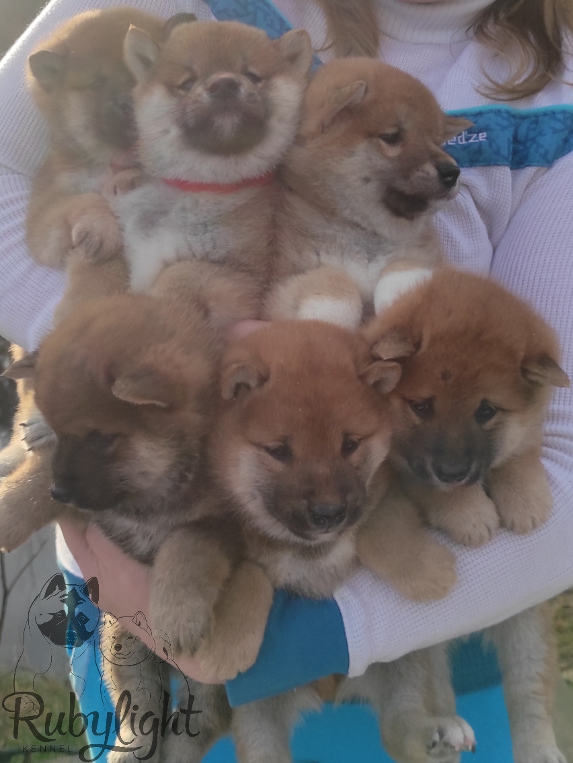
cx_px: 286
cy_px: 382
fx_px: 551
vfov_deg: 69.4
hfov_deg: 54.9
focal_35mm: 25
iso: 100
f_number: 1.89
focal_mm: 5.43
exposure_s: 1/1429
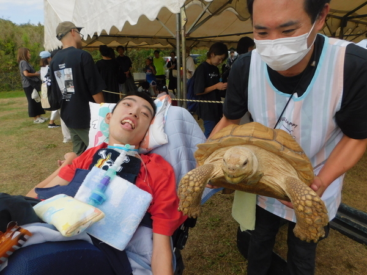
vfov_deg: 58.9
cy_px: 138
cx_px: 184
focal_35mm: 23
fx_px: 244
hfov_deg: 73.9
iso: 125
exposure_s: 1/1000
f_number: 3
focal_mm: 4
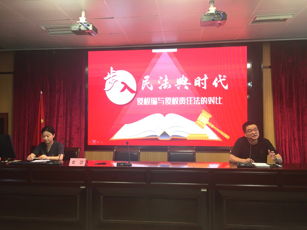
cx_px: 154
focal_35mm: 29
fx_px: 257
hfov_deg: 61.7
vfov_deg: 48.2
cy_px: 115
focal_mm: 4.15
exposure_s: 1/33
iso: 32
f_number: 2.2
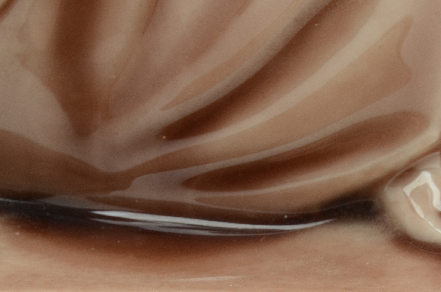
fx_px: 2005
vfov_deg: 8.3
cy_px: 236
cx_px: 361
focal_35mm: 164
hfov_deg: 12.5
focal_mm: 55
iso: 200
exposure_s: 1/125
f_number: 13
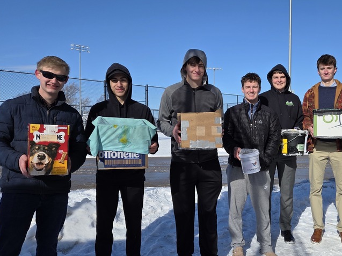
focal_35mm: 37
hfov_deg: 48.7
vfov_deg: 38.6
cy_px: 139
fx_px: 365
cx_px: 245
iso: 64
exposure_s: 1/7891
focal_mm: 5.4
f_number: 1.8
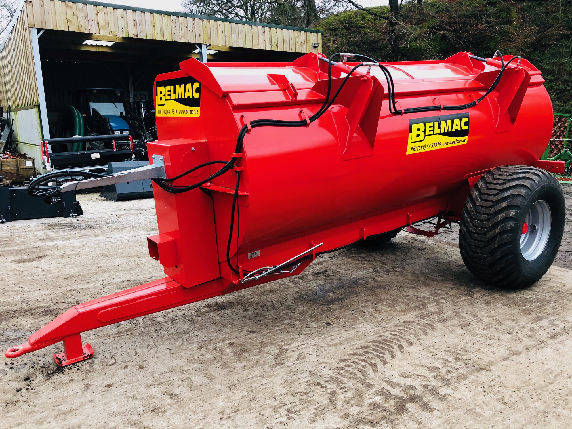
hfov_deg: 63.4
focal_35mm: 28
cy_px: 214
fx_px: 463
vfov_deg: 49.7
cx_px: 286
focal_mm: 3.99
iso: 40
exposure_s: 1/30
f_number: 1.8
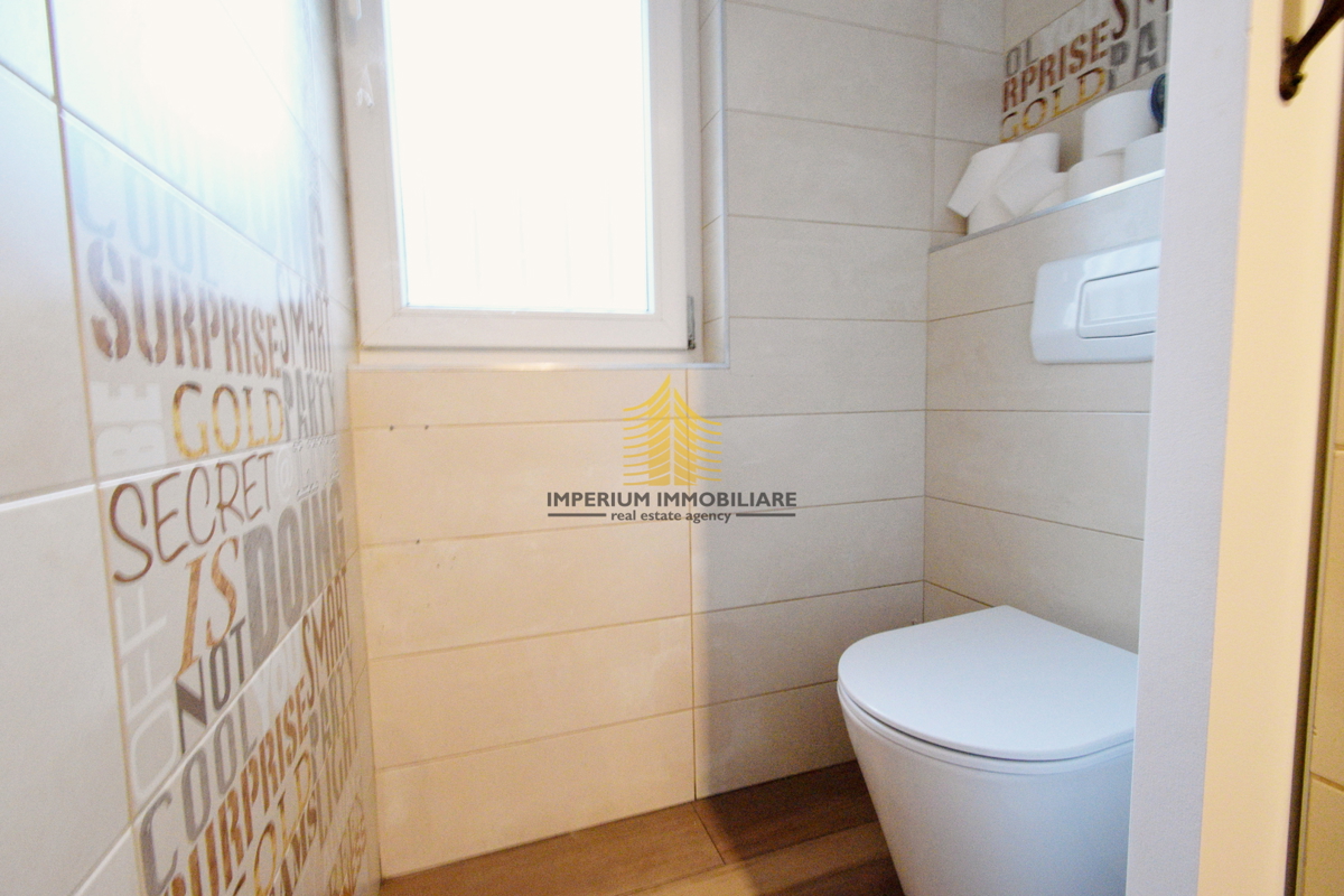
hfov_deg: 100.4
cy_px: 448
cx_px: 672
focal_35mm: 15
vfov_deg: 77.3
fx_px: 560
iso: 3200
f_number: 10
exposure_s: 1/15
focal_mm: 10
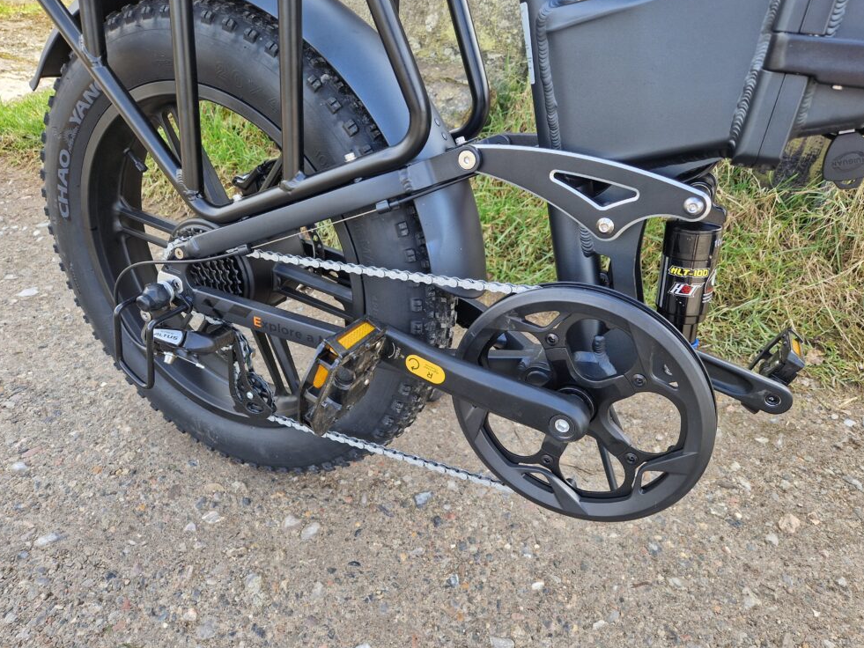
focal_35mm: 24
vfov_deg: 56.8
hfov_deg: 71.6
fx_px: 599
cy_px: 311
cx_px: 426
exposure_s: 1/180
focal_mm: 5.4
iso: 50
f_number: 1.8
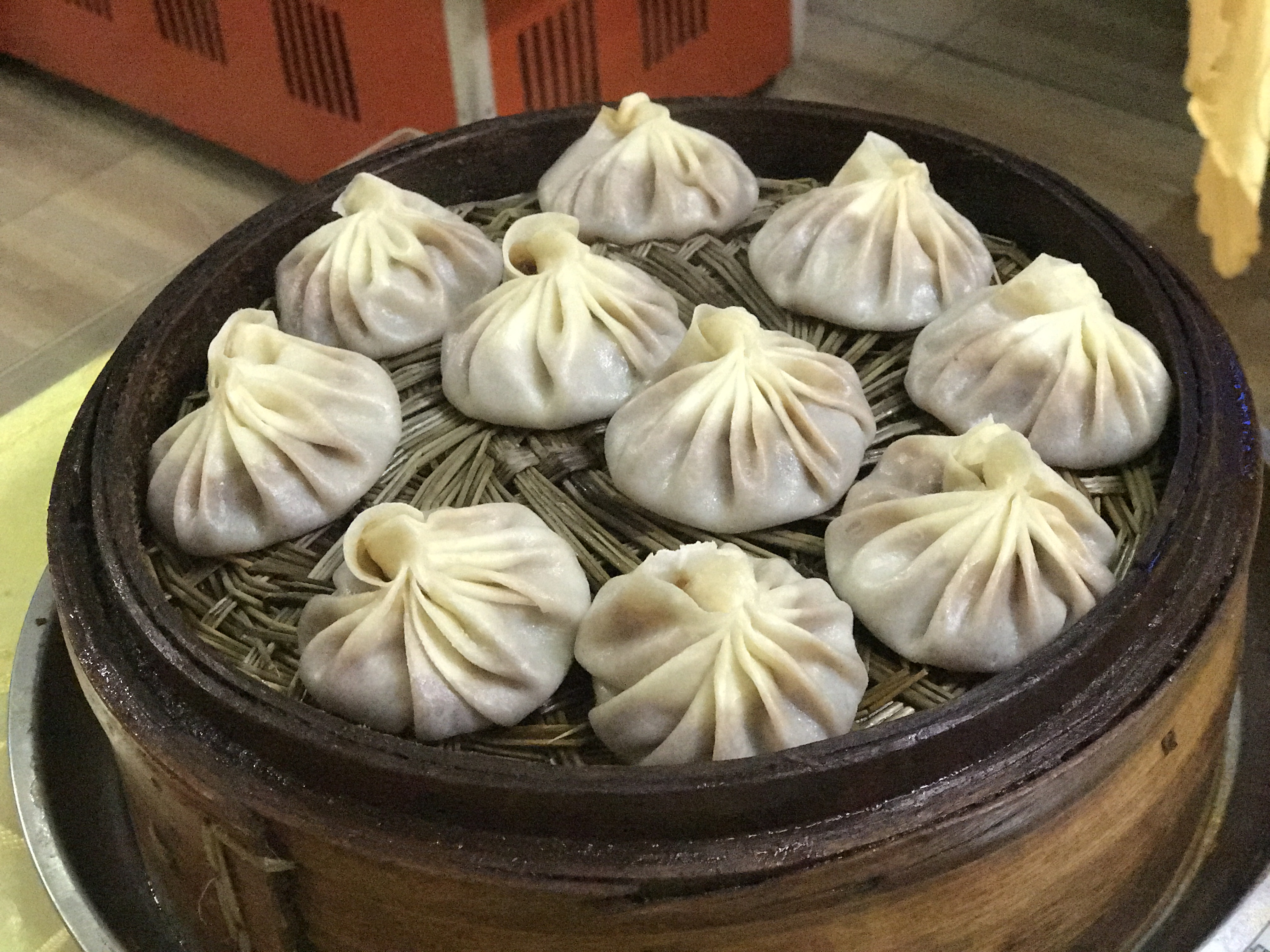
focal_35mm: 57
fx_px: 2091
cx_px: 635
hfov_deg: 33.8
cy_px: 476
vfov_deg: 25.7
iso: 800
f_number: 2.8
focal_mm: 6.6
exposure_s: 1/50
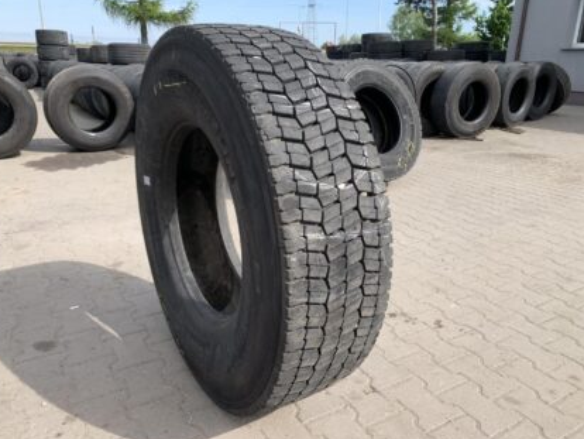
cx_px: 282
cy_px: 222
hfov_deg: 65.3
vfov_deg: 51.4
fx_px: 456
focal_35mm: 27
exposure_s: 1/1032
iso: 25
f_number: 1.8
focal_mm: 4.25
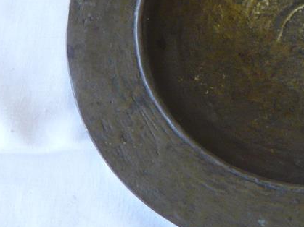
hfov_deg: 17.3
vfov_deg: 13.4
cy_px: 51
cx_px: 329
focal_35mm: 110
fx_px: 966
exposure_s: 1/25
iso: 200
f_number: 3.2
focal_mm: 7.4
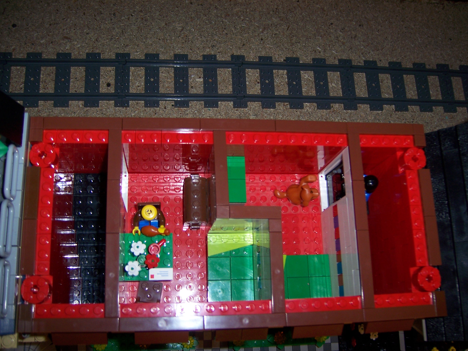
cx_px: 234
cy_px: 176
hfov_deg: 51.4
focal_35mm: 36
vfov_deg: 39.7
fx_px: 487
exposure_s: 1/60
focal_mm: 6.2
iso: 80
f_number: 2.8
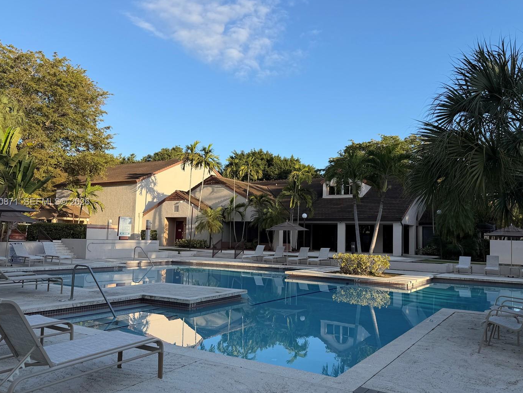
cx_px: 276
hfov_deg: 63.4
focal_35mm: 28
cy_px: 202
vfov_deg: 49.8
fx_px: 423
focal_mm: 6.76
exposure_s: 1/2000
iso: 80
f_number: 1.78
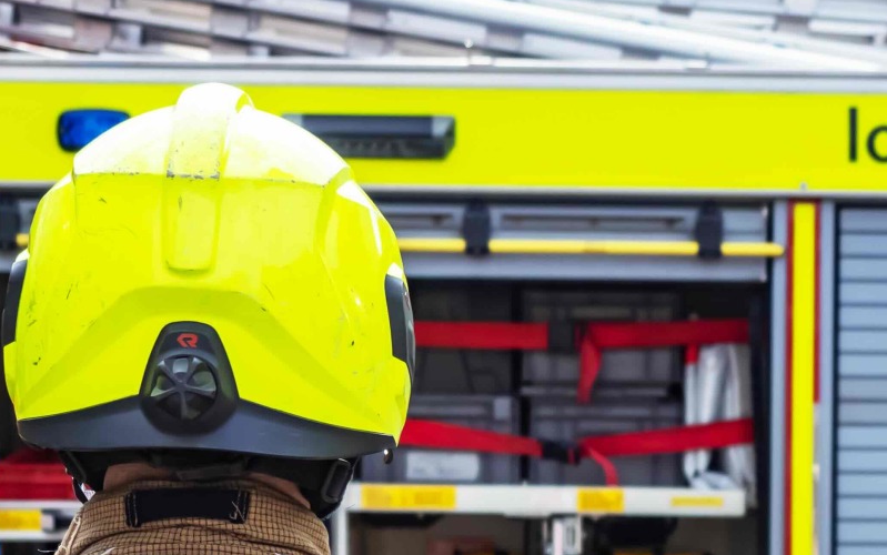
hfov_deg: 17.0
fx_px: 2950
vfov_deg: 10.5
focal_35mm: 122
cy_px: 706
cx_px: 710
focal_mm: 23
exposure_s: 1/2500
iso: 400
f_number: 2.8
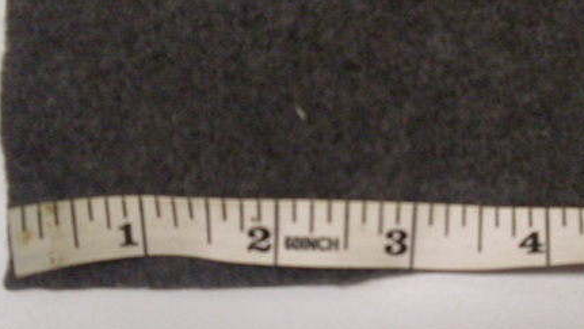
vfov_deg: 20.4
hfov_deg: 35.2
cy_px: 181
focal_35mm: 59
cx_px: 365
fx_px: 914
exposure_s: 1/30
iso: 200
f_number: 2.8
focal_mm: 6.3
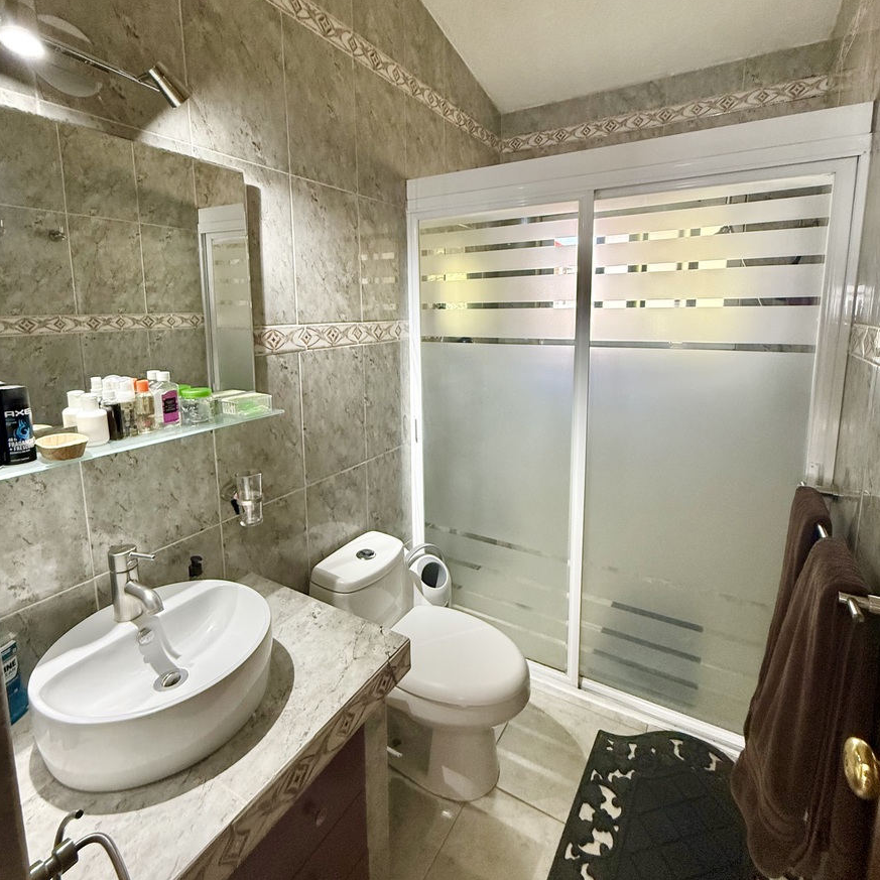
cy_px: 381
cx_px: 443
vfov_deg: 83.5
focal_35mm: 17
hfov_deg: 84.0
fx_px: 489
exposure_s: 1/120
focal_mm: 2.22
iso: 250
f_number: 2.2
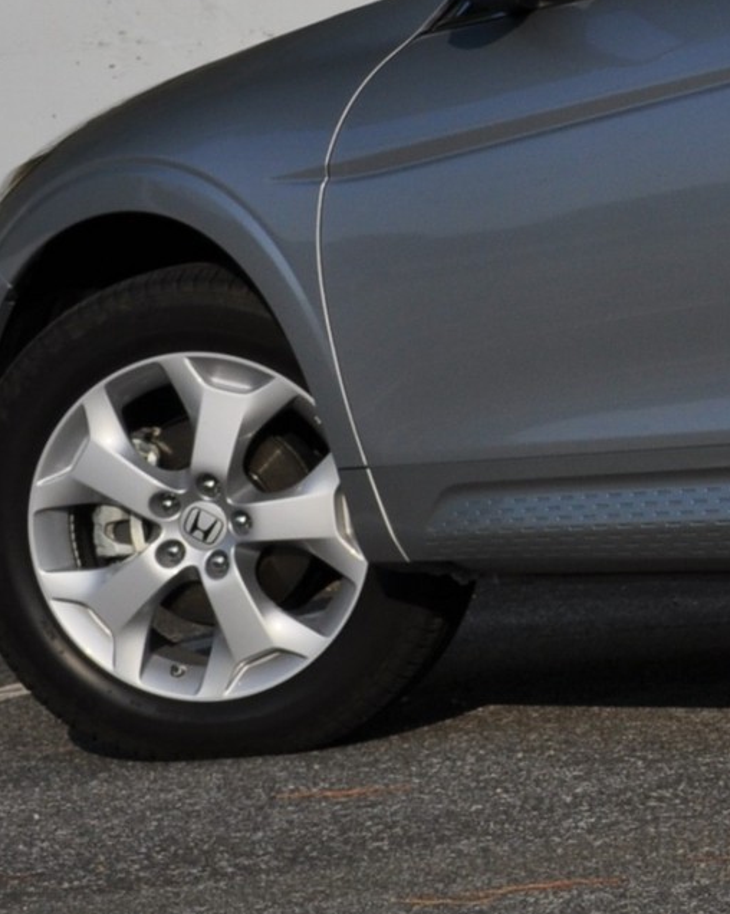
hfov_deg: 8.2
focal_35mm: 177
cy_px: 129
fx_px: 4785
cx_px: 1609
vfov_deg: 10.9
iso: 200
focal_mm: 32
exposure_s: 1/500
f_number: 11
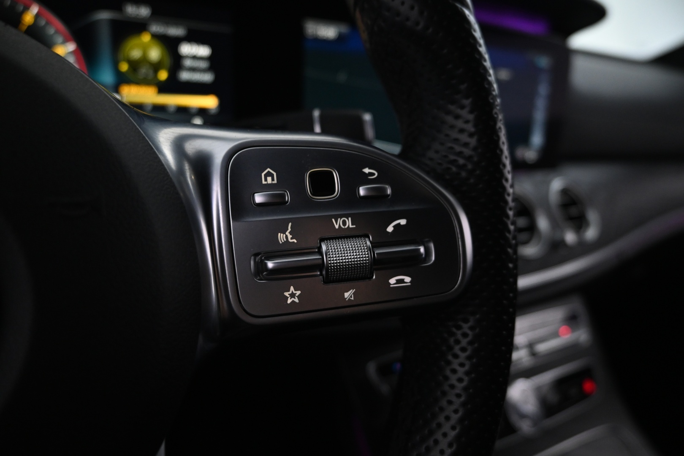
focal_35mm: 24
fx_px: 456
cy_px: 228
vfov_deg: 53.1
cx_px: 342
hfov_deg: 73.7
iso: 1600
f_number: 3.5
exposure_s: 1/25
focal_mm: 16
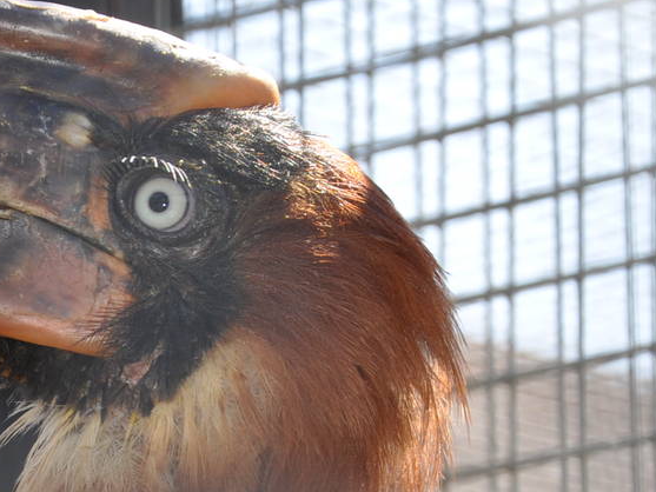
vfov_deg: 4.8
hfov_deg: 6.4
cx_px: 151
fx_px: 5883
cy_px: 506
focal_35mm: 310
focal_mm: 75
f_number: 7.1
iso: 200
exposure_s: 1/200
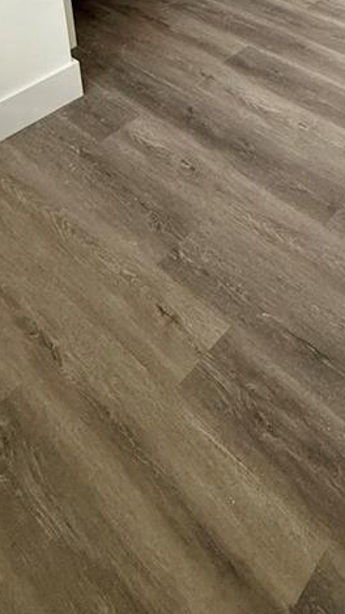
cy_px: -134
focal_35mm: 39
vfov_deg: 37.8
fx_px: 634
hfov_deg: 29.2
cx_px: 311
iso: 250
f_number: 2.2
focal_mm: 2.22
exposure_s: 1/60
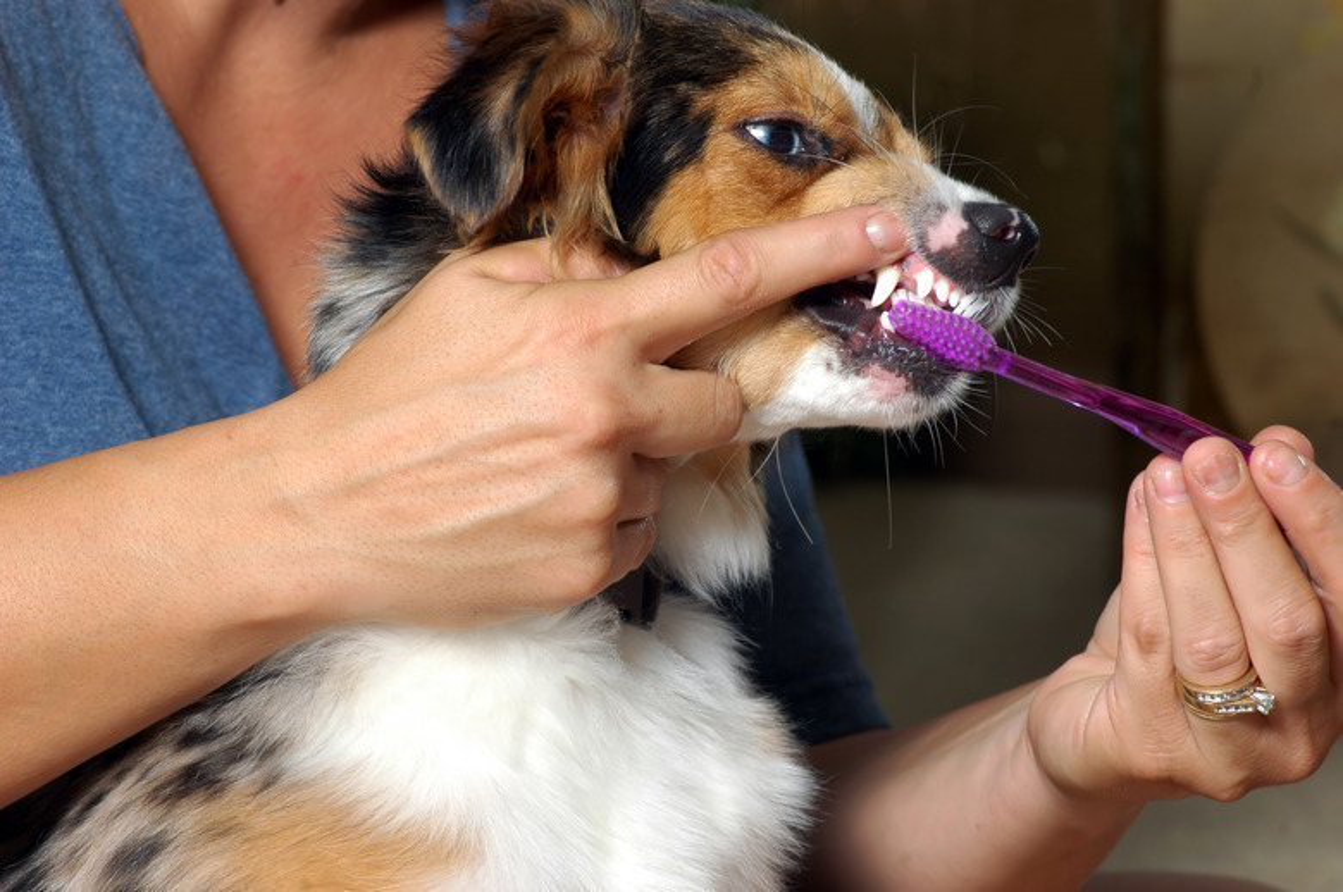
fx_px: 6259
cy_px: 446
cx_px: 672
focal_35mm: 168
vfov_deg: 8.2
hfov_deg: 12.2
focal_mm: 112
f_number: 9
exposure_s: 1/60
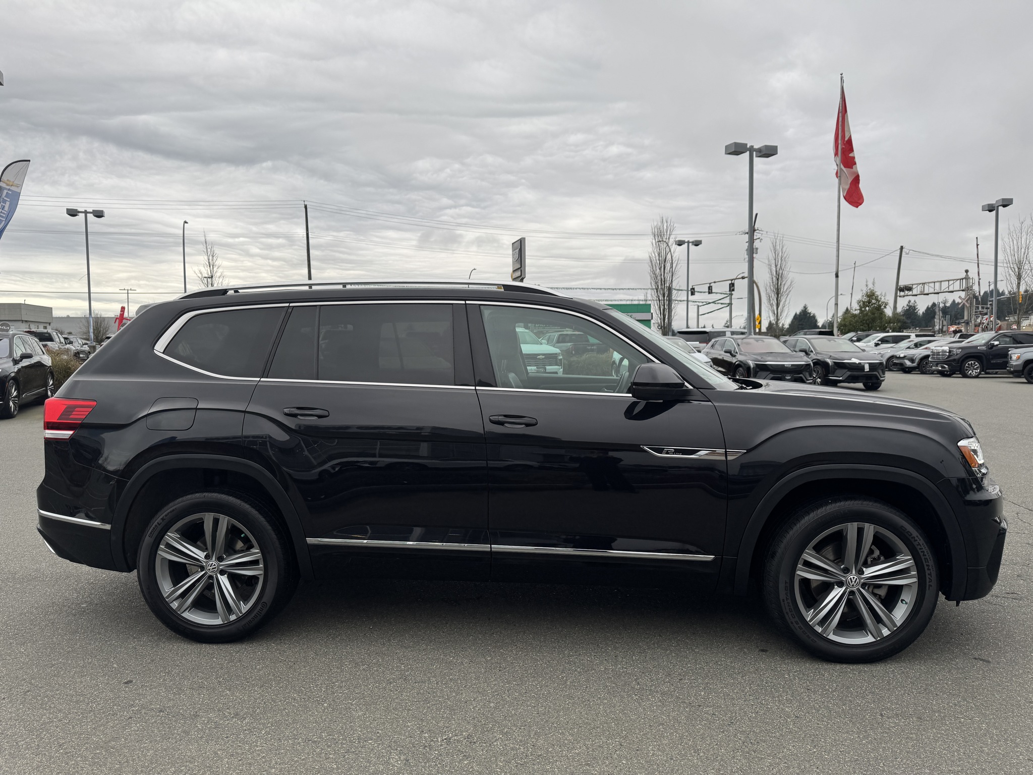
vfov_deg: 56.8
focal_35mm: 24
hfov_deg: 71.6
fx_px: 716
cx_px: 516
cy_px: 388
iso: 80
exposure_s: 1/693
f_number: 1.78
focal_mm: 6.76
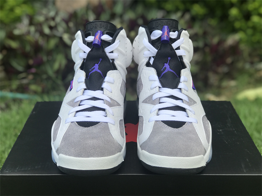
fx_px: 431
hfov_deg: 33.8
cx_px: 131
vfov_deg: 25.7
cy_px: 98
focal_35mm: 57
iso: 20
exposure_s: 1/209
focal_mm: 6.6
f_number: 2.8
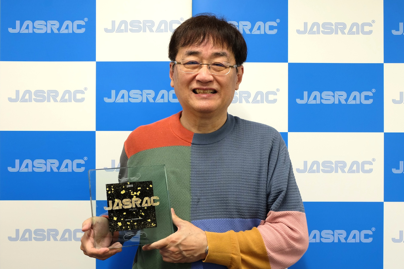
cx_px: 202
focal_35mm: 32
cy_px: 134
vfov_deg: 41.1
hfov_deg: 58.7
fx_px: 359
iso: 400
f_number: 4
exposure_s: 1/38
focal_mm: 21.6
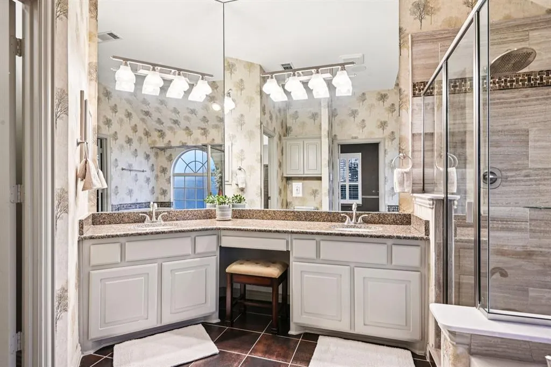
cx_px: 276
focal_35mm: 18
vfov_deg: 67.3
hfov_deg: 90.0
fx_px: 275
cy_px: 184
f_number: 8
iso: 400
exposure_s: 1/10
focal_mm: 18
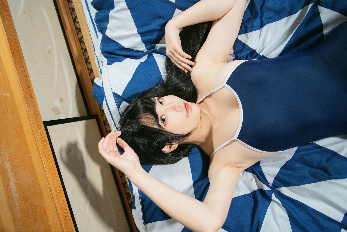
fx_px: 280
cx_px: 174
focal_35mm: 29
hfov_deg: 63.7
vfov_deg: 45.0
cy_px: 116
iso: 3200
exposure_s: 1/200
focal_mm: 29
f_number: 3.2
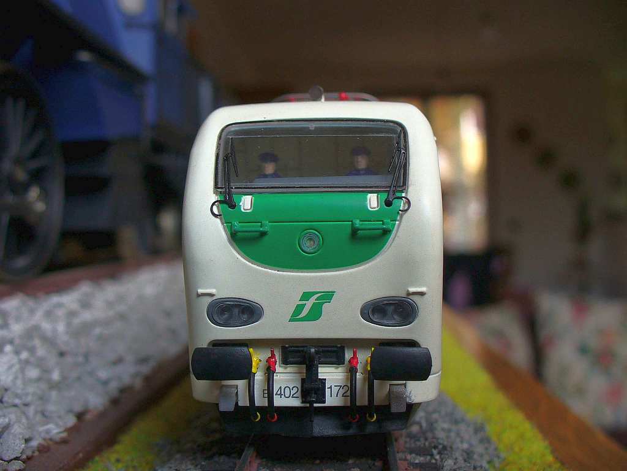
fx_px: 670
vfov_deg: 38.7
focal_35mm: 37
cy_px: 236
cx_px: 314
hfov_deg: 50.1
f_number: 2.8
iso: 80
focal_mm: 6.1
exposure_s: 1/100
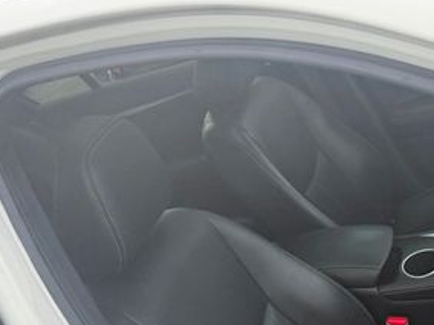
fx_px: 677
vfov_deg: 25.5
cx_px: 344
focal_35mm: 54
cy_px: 334
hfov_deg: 34.5
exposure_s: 1/1271
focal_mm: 6.76
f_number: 1.78
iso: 100
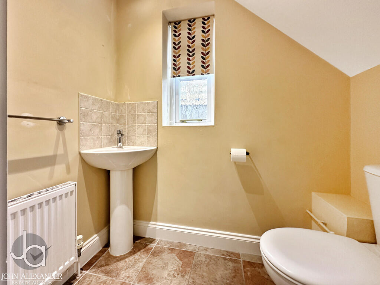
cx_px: 190
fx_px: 154
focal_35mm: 14
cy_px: 142
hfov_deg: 102.1
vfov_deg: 85.7
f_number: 2.2
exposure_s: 1/100
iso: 320
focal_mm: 2.22
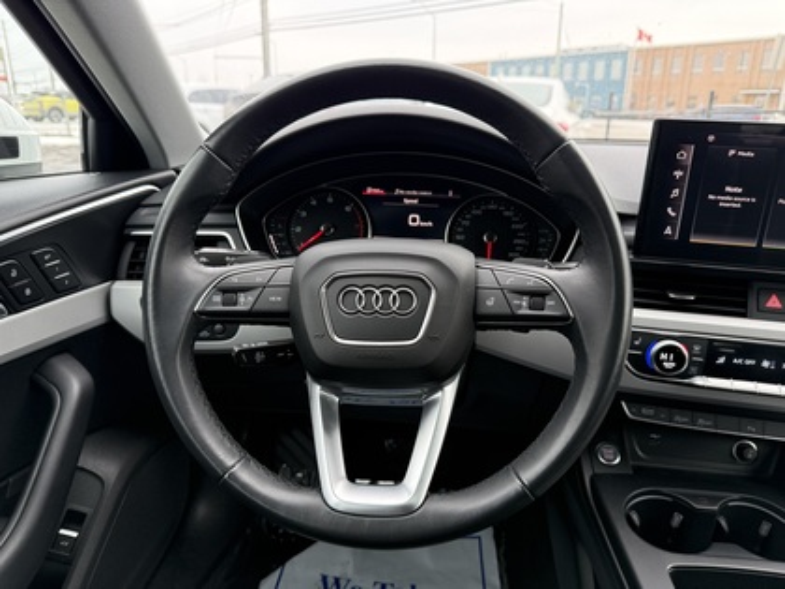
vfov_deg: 56.8
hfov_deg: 71.6
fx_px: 544
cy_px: 294
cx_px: 392
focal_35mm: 24
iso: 200
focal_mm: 6.76
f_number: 1.78
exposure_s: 1/87
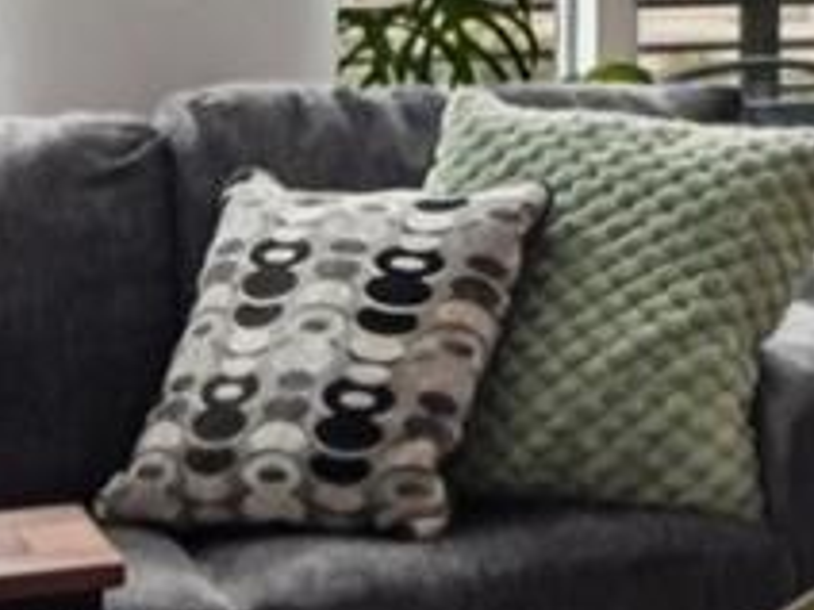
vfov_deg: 12.4
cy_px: -142
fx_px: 2728
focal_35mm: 116
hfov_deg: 16.1
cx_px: 1067
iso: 400
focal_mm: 16
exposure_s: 1/100
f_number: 8
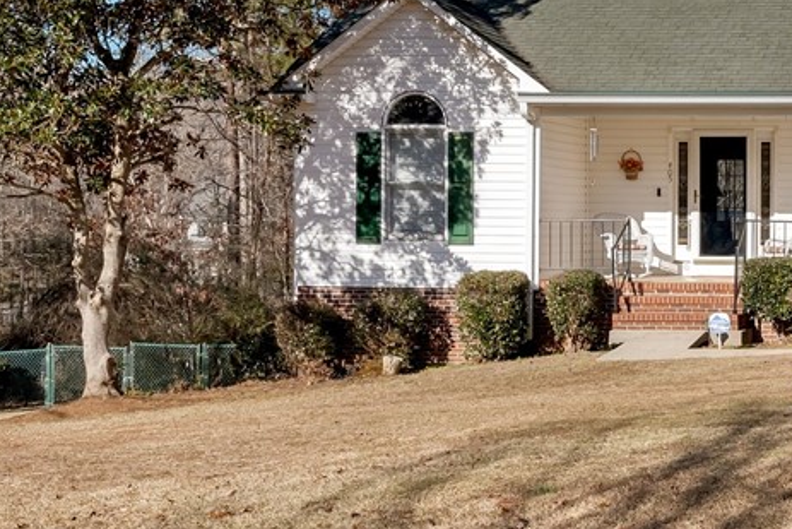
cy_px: 200
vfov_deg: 18.2
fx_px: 1650
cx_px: 889
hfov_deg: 24.9
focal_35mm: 75
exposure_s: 1/200
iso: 200
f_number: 13
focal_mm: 32
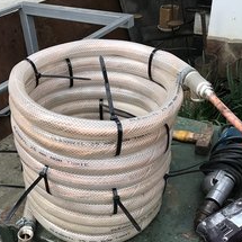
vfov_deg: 36.0
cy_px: 179
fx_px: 364
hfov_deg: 36.8
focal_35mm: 46
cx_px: 116
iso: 20
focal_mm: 3.99
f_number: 1.8
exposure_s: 1/396
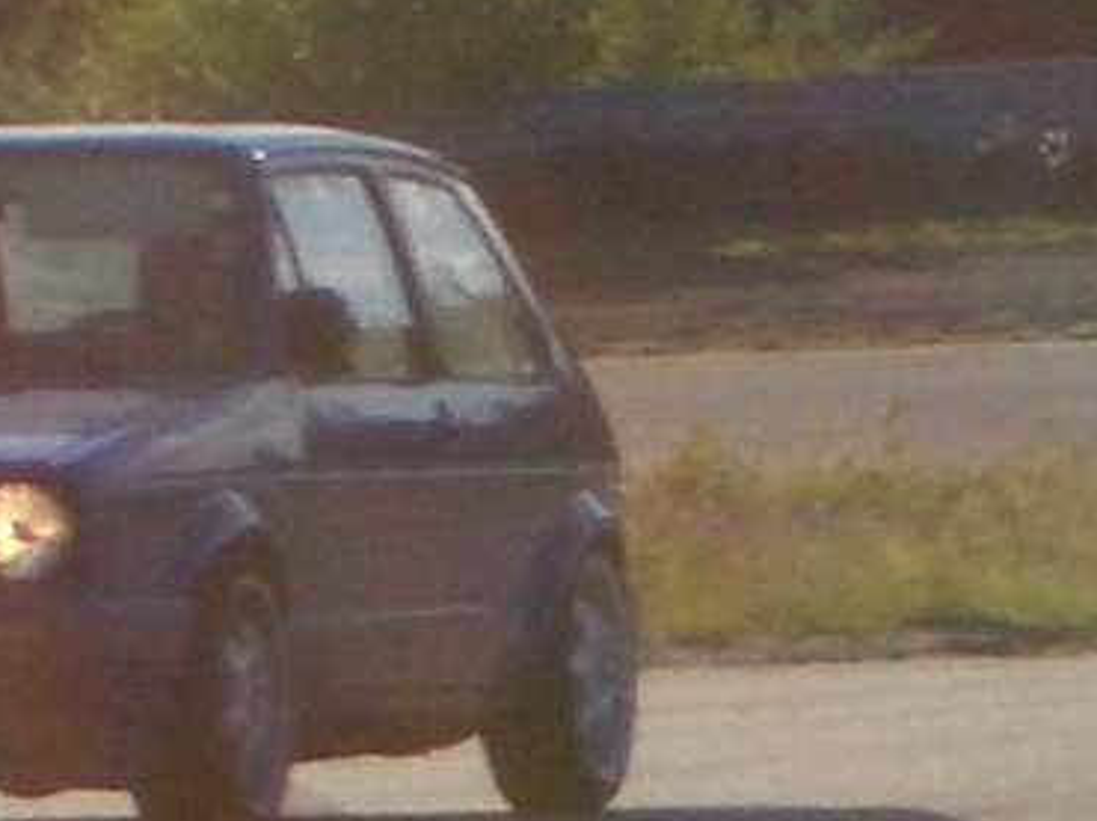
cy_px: 442
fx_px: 17355
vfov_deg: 2.7
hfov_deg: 3.6
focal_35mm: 548
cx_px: 2167
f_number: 7
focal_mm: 14.6
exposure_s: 1/640
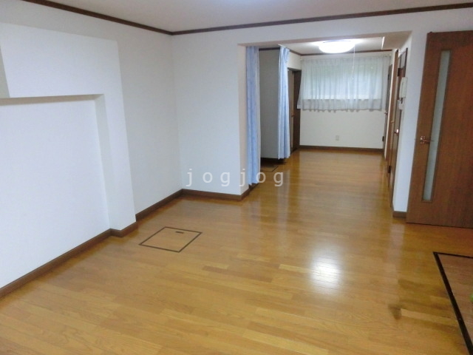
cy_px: 178
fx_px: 328
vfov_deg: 56.8
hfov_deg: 71.6
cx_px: 236
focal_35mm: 24
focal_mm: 4.24
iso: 640
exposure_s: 1/125
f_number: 3
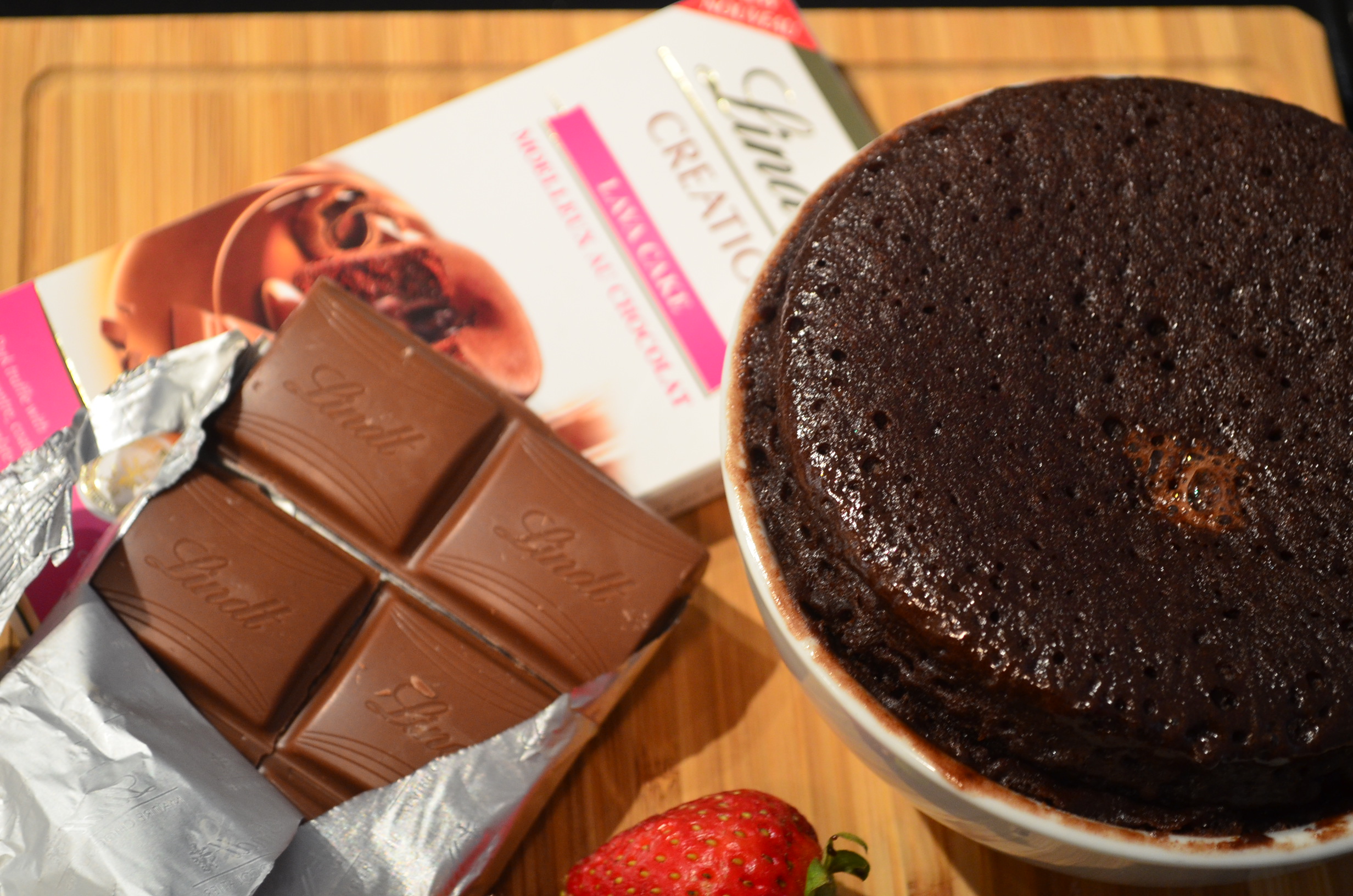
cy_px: 448
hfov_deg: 24.7
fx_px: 3094
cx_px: 676
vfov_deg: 16.5
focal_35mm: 82
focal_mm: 55
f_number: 5.6
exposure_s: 1/10
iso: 800
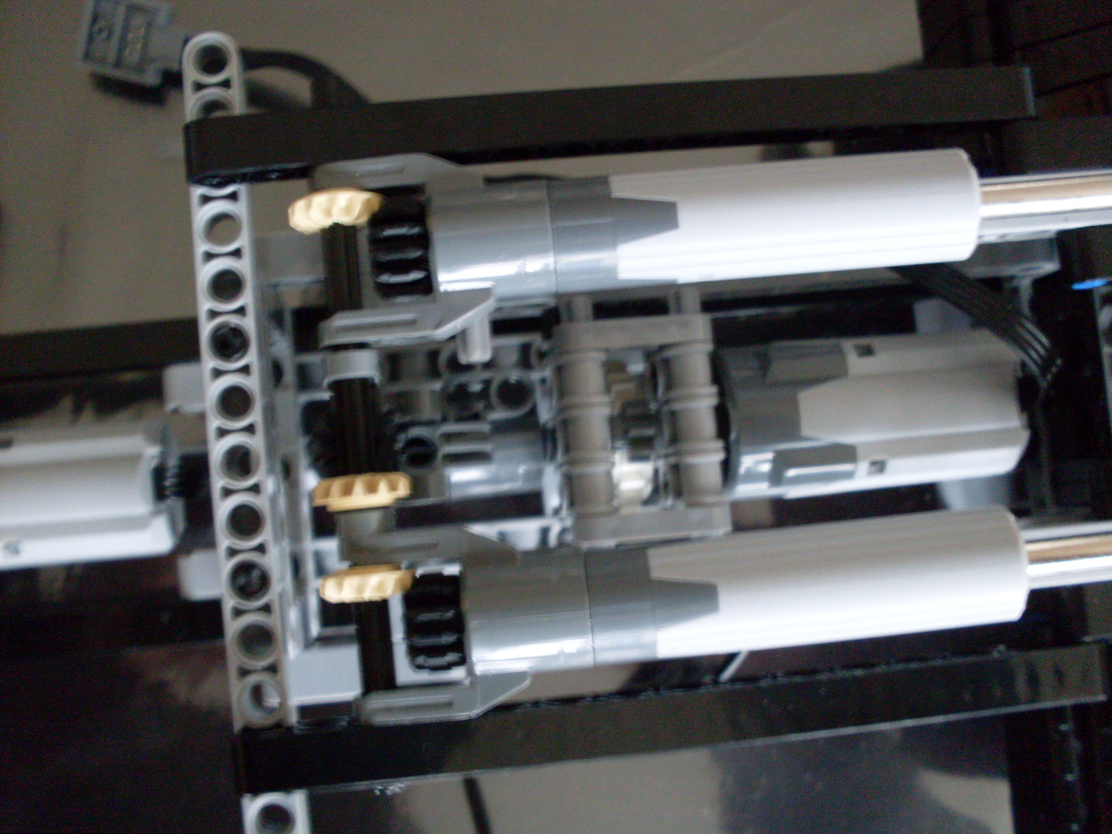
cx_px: 556
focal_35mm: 38
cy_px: 417
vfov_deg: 37.7
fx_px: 1221
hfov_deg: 49.0
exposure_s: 1/4
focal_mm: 6.3
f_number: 2.8
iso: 200
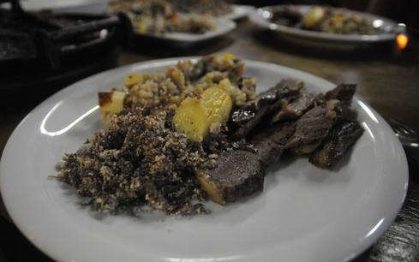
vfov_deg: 46.8
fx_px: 303
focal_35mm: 27
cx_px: 207
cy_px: 127
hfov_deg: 69.3
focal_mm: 17
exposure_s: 1/160
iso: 3200
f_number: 3.2
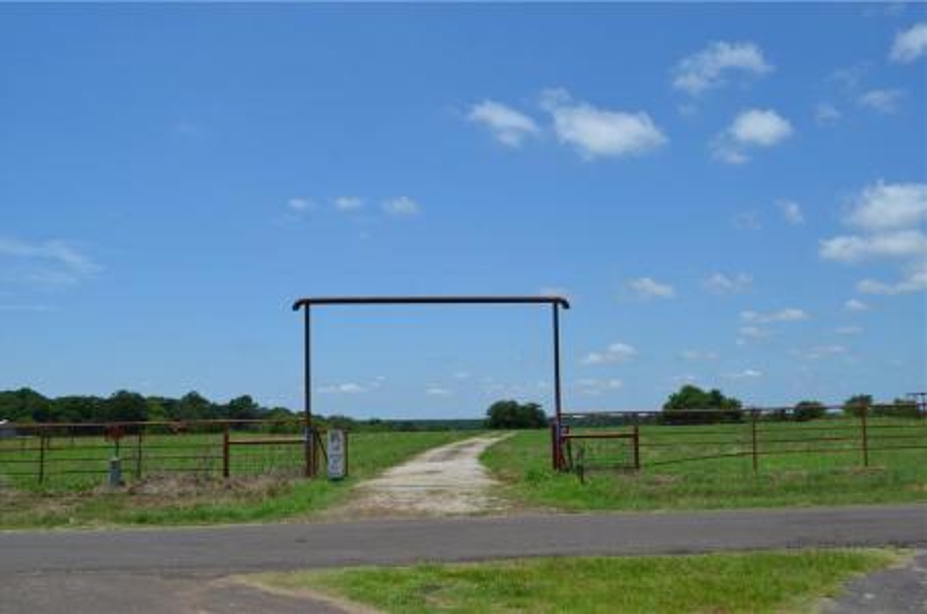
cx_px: 464
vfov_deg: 39.8
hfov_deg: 57.3
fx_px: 848
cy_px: 307
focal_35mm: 33
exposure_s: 1/320
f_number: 9
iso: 100
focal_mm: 22
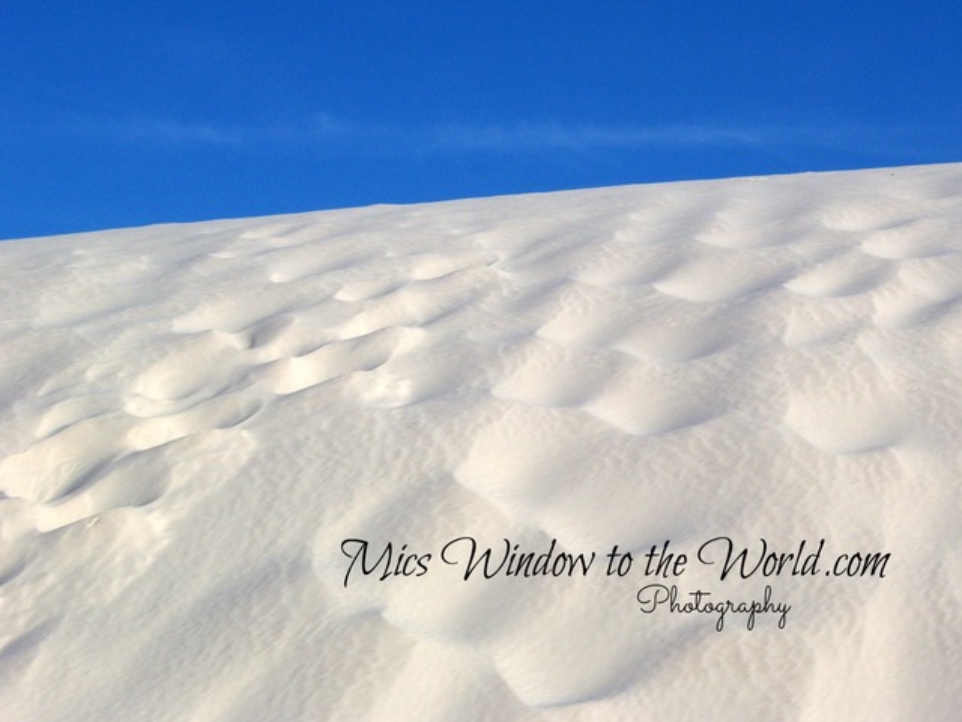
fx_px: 3752
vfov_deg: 11.0
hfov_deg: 14.6
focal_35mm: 135
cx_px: 595
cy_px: 292
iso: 80
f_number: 8
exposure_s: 1/400
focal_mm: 22.5
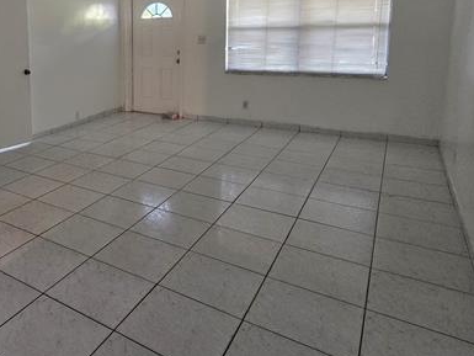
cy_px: 90
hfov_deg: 57.0
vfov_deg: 49.4
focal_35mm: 27
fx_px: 370
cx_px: 54
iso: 800
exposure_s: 1/60
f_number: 2.2
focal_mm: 2.2
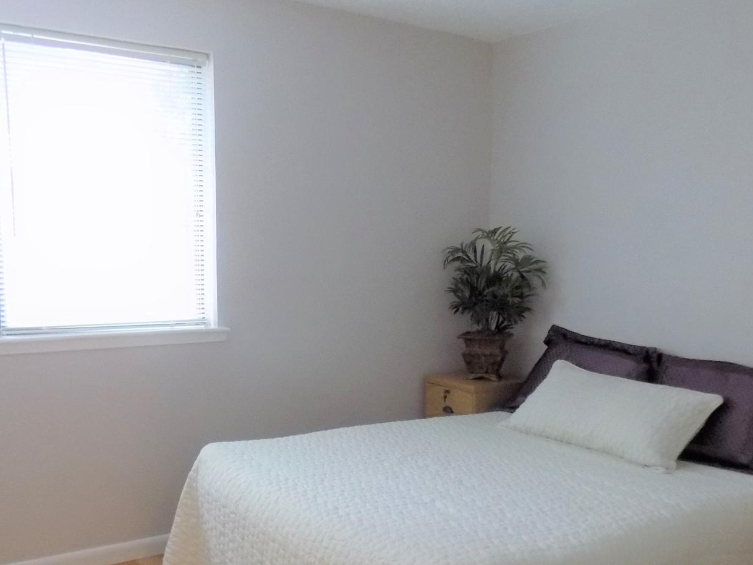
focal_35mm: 38
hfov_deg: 49.0
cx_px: 380
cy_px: 419
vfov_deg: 36.9
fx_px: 827
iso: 400
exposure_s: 1/10
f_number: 3.1
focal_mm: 4
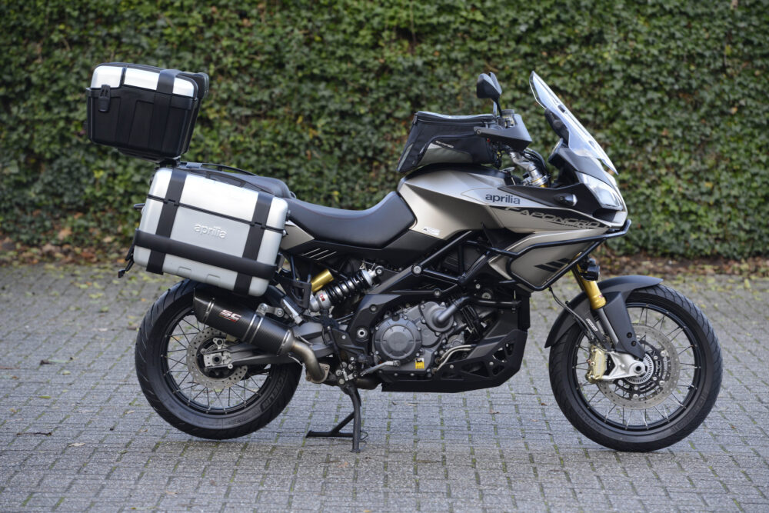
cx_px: 384
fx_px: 3418
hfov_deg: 12.8
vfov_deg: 8.6
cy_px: 256
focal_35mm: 160
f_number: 4.5
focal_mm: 160
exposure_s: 1/200
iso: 640
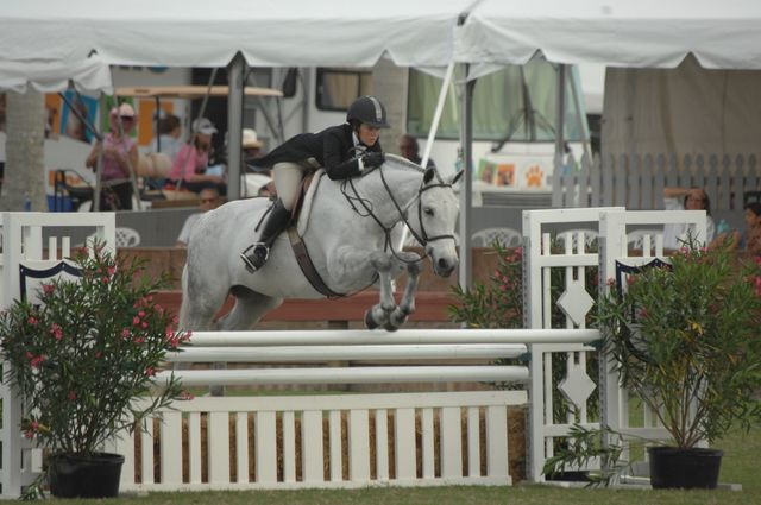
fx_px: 15834
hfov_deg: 2.8
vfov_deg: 1.8
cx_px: 380
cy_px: 252
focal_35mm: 750
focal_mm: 500
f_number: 6.3
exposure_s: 1/500
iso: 500
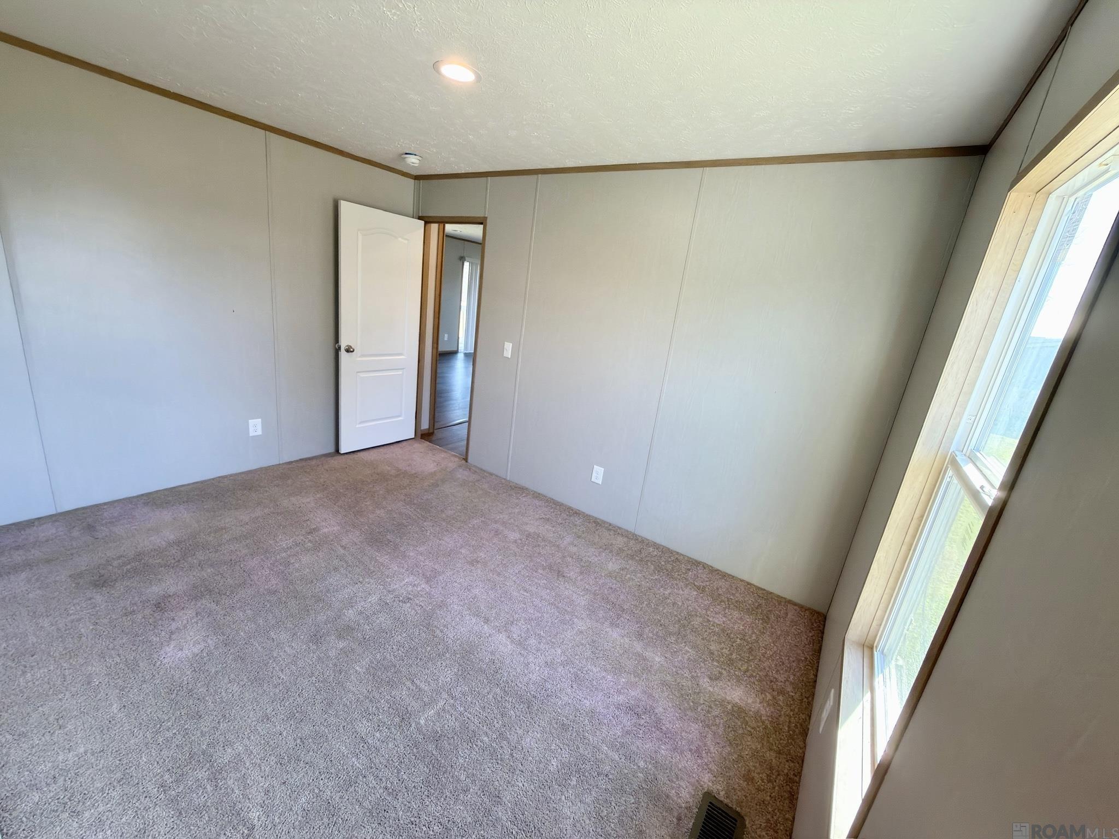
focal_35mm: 14
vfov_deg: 85.7
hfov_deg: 102.1
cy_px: 420
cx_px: 560
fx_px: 453
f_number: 2.2
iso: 80
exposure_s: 1/60
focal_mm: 2.22
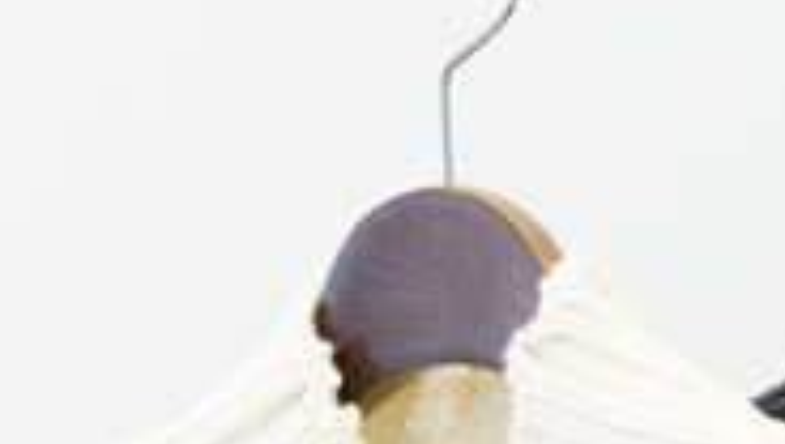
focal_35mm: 250
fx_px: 5210
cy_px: 711
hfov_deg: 8.6
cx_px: 132
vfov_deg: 4.8
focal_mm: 55
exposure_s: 1/60
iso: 800
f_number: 4
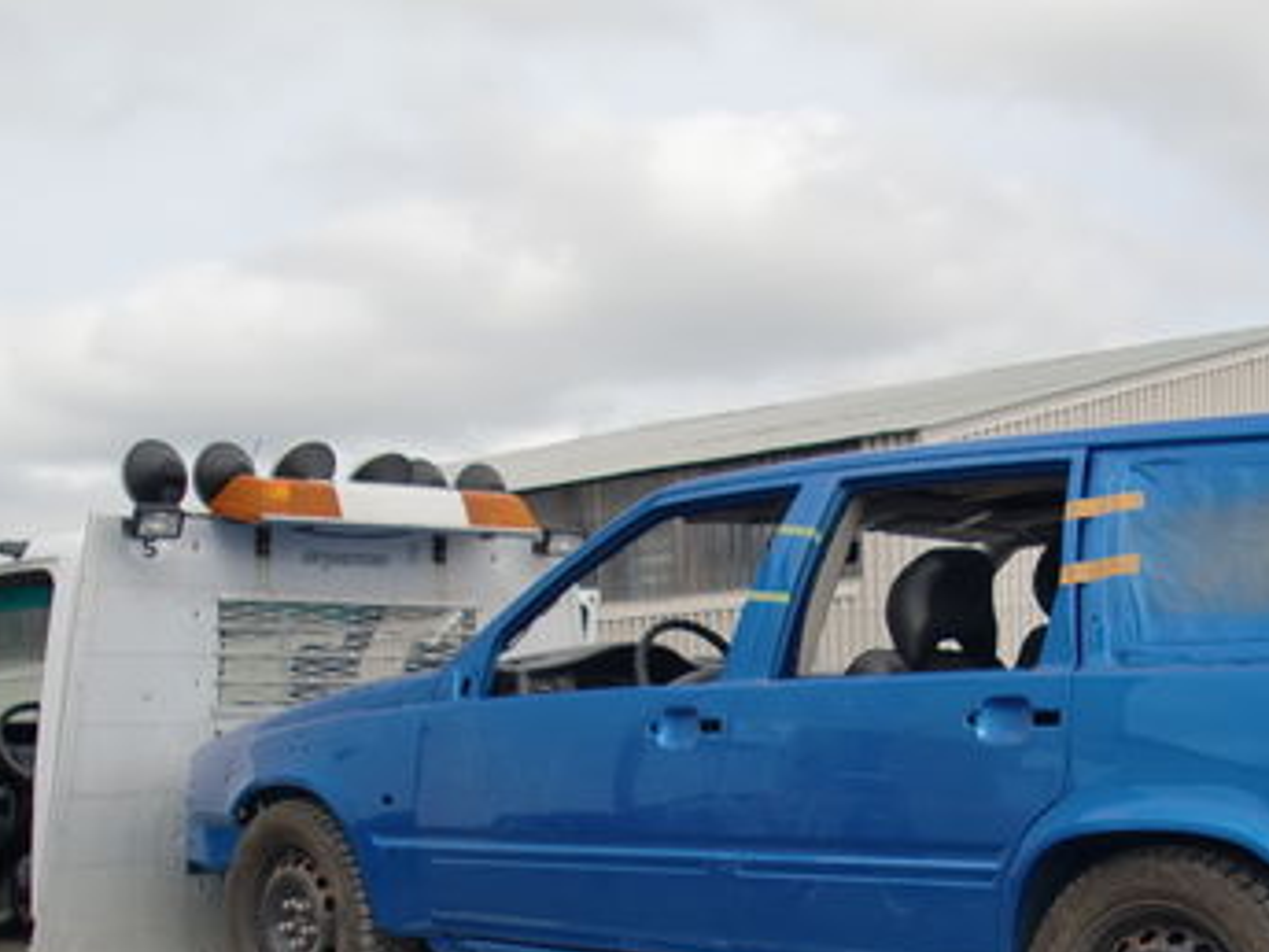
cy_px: 849
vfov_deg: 21.5
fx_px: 2456
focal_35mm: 67
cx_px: 815
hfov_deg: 28.8
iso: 64
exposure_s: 1/125
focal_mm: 6.3
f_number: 7.9
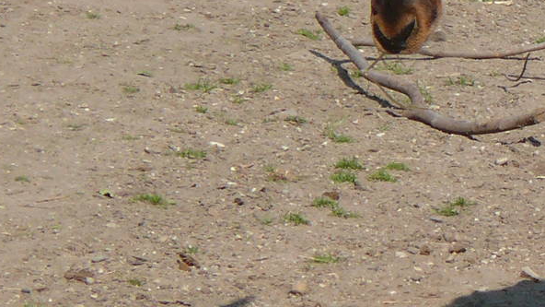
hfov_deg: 1.7
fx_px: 17876
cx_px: 725
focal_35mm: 1237
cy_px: 56
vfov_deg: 1.0
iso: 100
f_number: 6.3
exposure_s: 1/400
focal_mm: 88.8
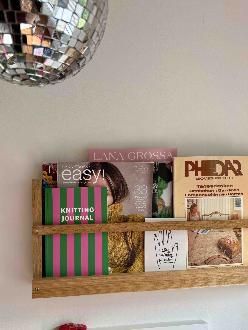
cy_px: 185
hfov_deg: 49.6
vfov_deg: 63.2
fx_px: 267
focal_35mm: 28
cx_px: 110
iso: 64
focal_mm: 6.76
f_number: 1.78
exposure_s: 1/121
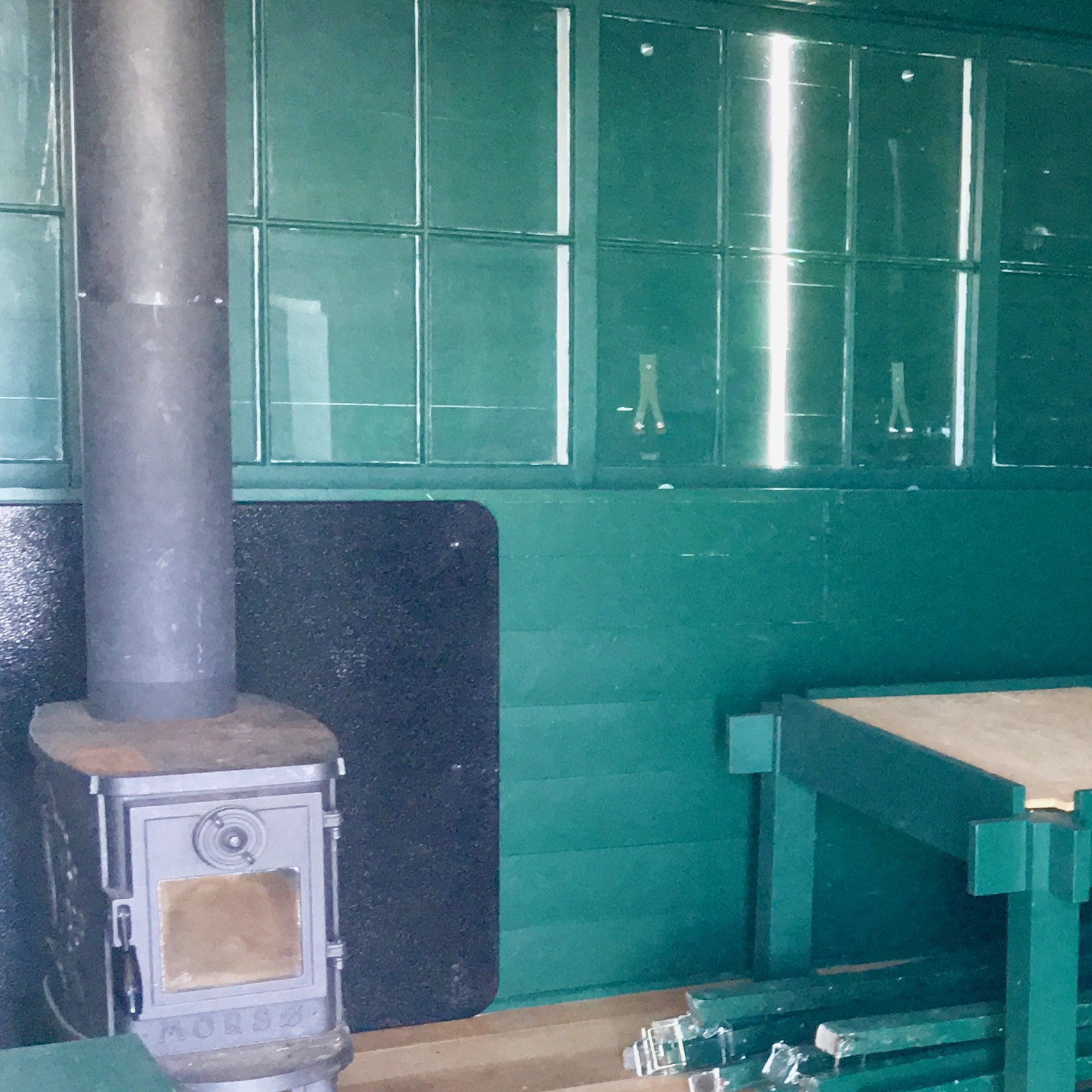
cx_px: 1277
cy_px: 681
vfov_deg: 26.0
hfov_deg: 24.0
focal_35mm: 66
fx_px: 2356
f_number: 2.2
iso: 200
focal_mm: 4.15
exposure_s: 1/16
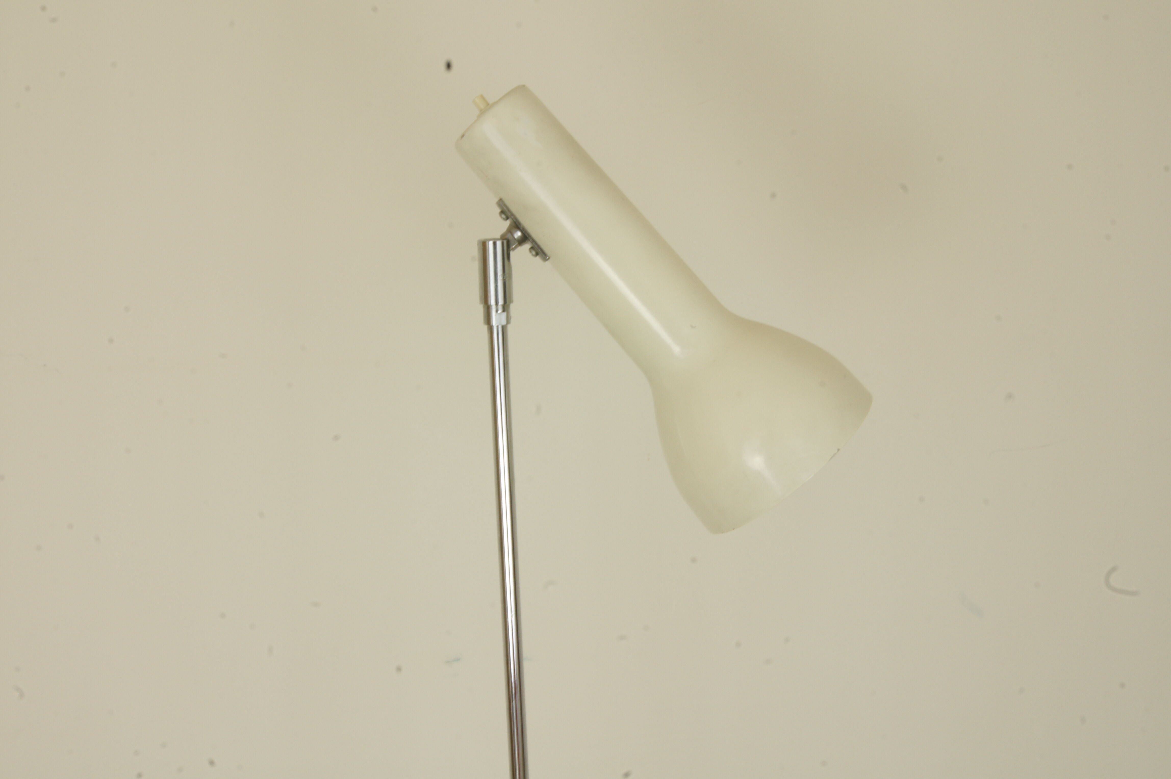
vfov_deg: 16.5
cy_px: 390
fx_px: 2682
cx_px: 586
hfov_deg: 24.6
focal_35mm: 82
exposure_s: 1
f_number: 36
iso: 200
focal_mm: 55
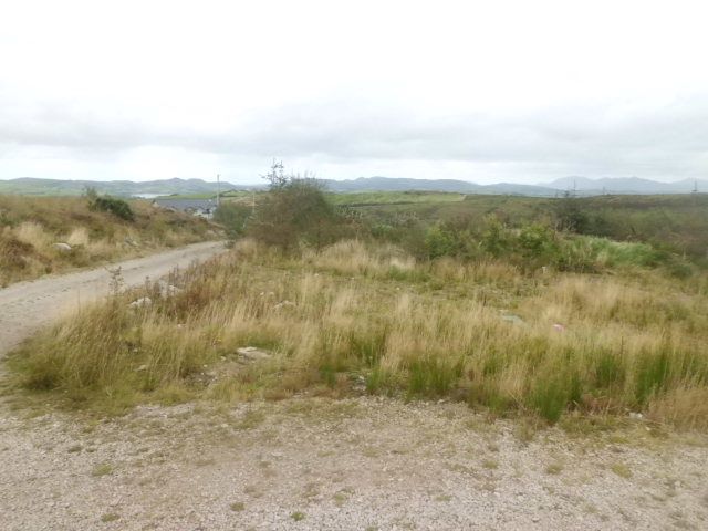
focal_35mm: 26
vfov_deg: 53.1
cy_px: 266
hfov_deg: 67.3
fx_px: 532
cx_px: 354
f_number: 2.8
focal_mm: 4.7
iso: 200
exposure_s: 1/800
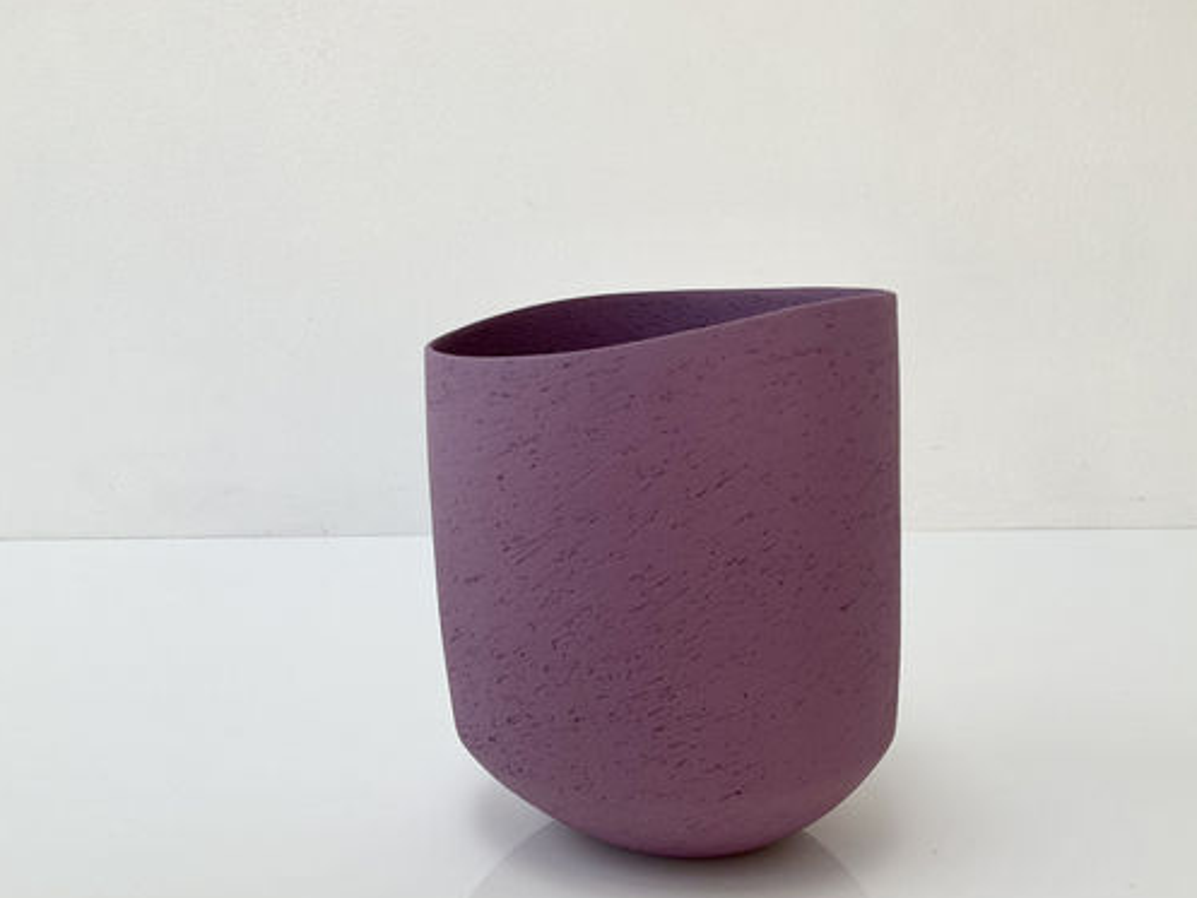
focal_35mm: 35
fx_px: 1211
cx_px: 619
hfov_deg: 52.6
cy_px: 494
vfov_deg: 40.7
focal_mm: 3
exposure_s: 1/120
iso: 40
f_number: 1.8
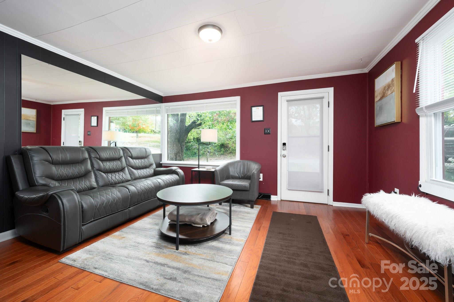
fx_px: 176
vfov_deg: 81.1
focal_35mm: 14
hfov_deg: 104.3
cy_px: 151
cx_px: 227
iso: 200
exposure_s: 1/60
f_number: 8
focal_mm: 14
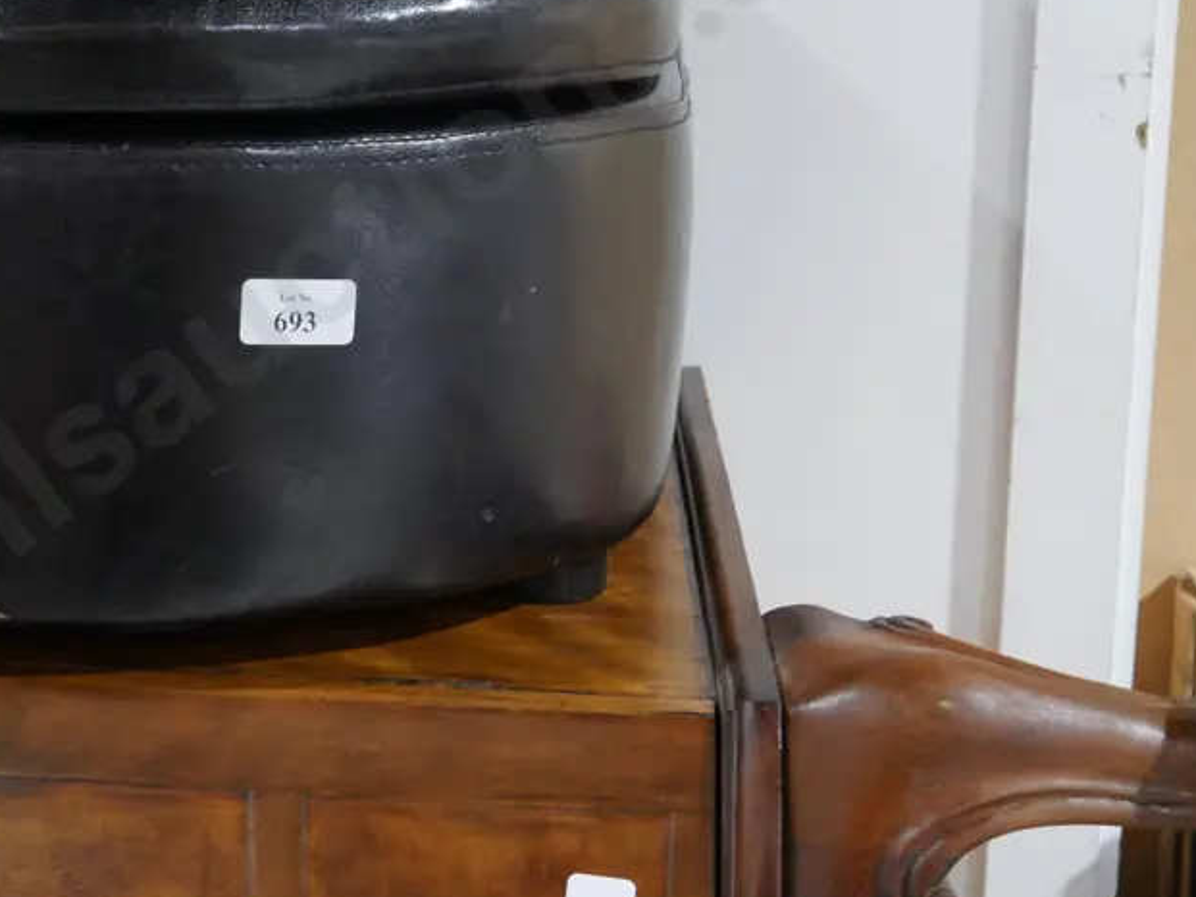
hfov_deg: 28.8
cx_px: 252
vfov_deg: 22.2
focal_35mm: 66
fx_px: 2281
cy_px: 326
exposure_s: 1/60
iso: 1600
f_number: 4.5
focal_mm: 20
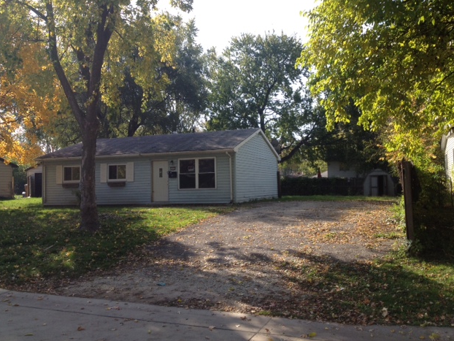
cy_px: 166
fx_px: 472
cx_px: 224
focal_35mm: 36
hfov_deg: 51.3
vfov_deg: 39.7
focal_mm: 4.28
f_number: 2.4
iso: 50
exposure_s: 1/717
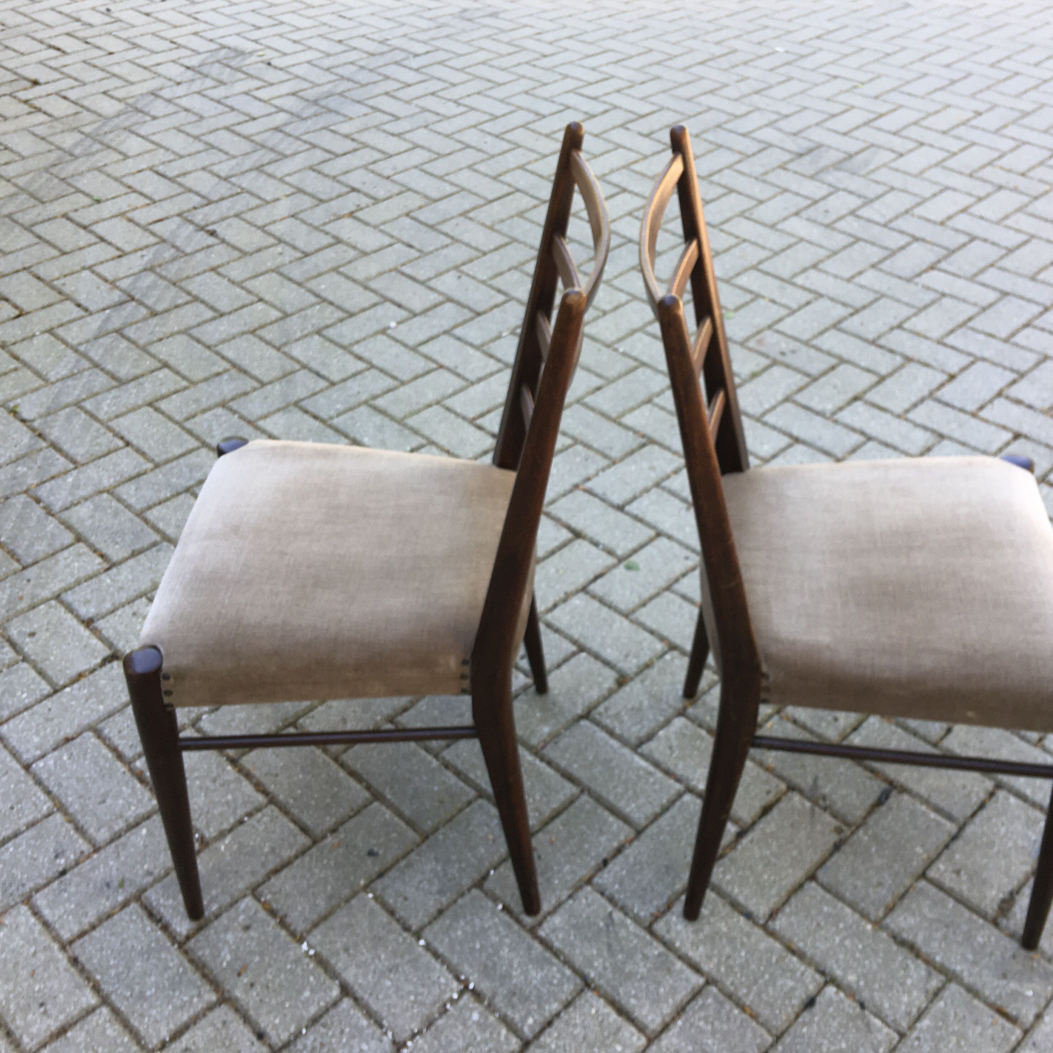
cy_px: 523
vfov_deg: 47.2
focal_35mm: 35
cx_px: 601
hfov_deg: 47.1
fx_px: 1205
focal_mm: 4.15
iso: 25
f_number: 2.2
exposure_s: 1/100
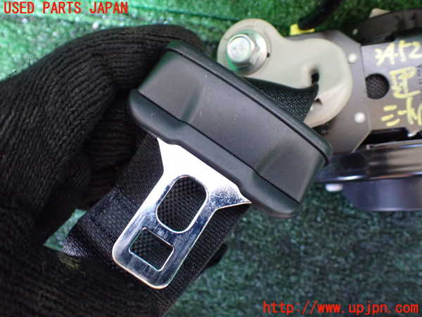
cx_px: 211
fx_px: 366
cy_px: 158
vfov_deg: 46.8
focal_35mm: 30
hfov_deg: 60.0
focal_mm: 5.4
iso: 800
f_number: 2.3
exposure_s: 1/30
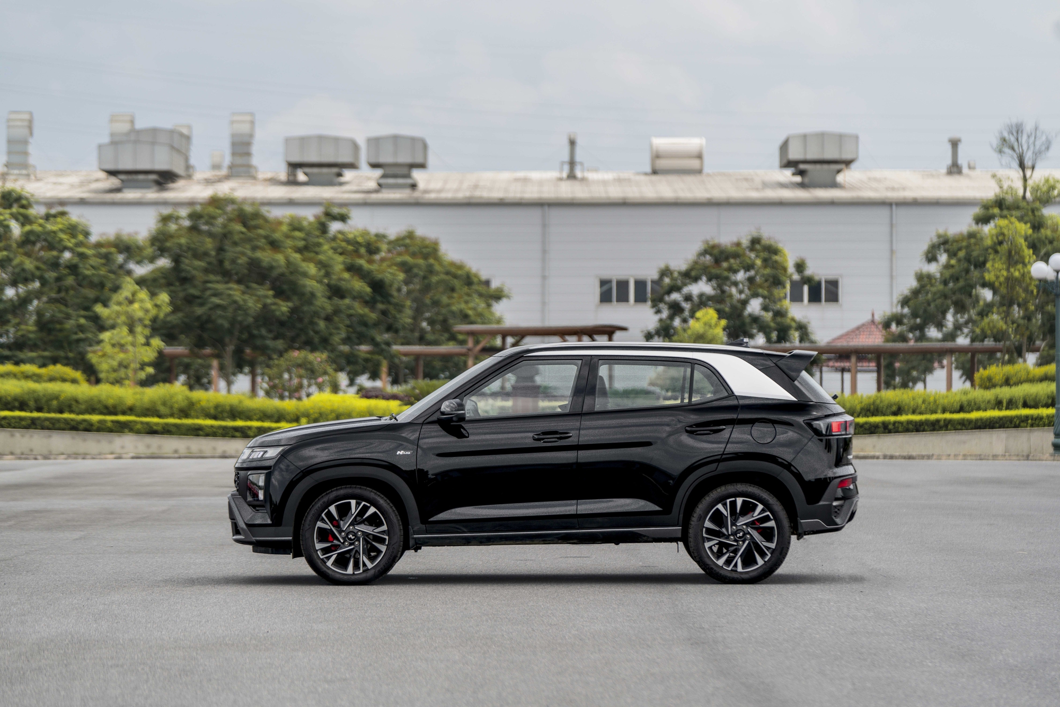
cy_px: 354
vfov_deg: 10.2
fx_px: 3975
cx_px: 530
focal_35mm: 135
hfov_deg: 15.2
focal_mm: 135
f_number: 3.5
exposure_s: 1/500
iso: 100
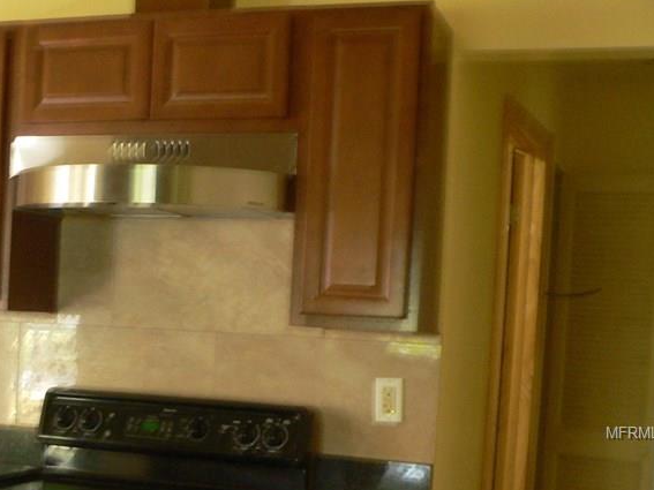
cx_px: 85
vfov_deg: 22.1
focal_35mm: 65
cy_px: 434
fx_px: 1228
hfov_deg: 28.8
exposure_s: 1/4
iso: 200
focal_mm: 6
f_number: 2.8
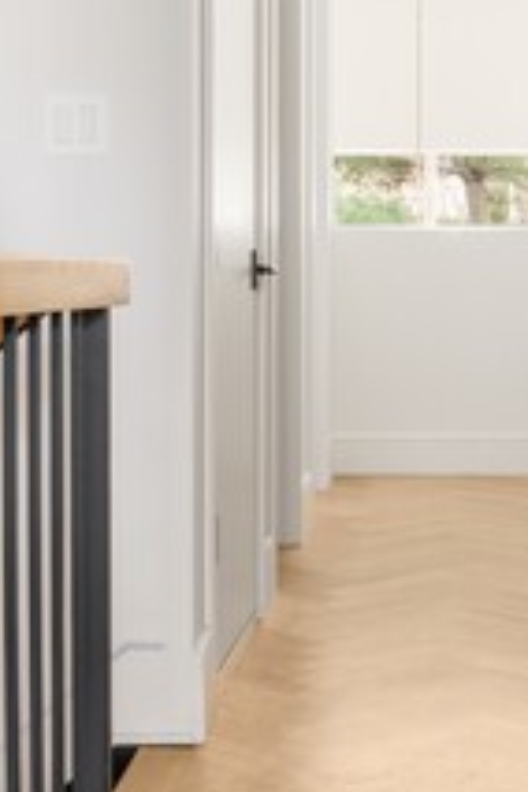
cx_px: 455
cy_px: 297
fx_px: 1650
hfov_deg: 18.0
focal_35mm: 75
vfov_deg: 26.9
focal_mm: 16
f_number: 11
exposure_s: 1.6
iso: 640
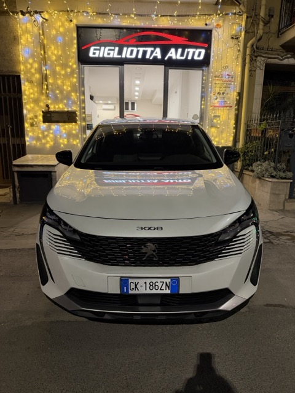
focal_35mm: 24
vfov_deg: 71.6
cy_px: 196
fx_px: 273
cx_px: 148
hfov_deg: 56.8
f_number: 1.78
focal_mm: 6.76
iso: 640
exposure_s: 1/50
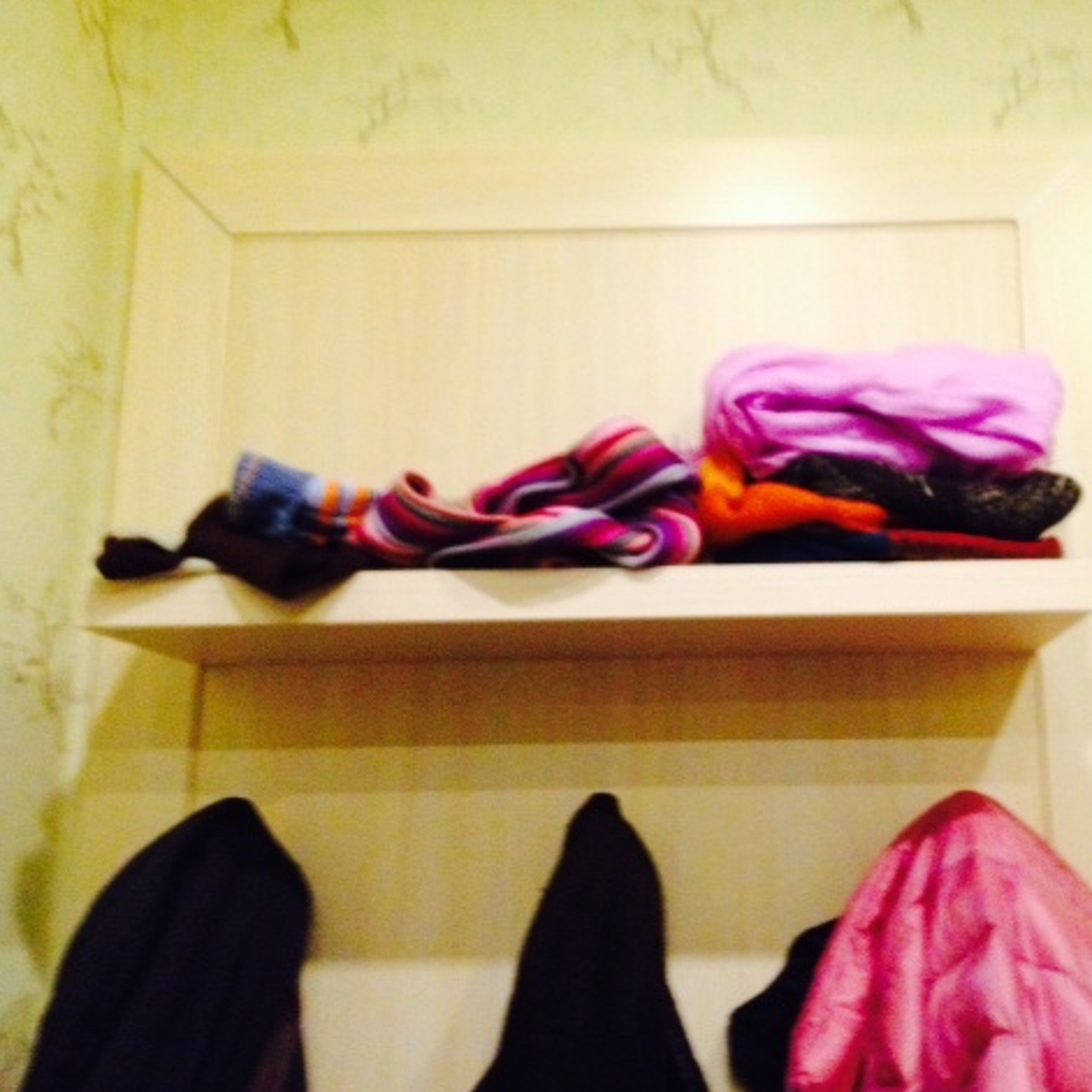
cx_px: 728
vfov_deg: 40.0
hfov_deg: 39.6
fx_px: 1499
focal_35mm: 42
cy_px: 543
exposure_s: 1/17
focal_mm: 4.28
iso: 500
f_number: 2.4
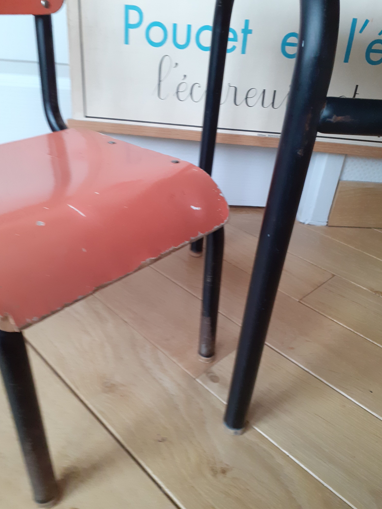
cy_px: 247
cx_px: 197
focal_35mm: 28
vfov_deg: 63.4
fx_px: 412
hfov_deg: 49.7
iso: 200
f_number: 1.9
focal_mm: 3.6
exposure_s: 1/50
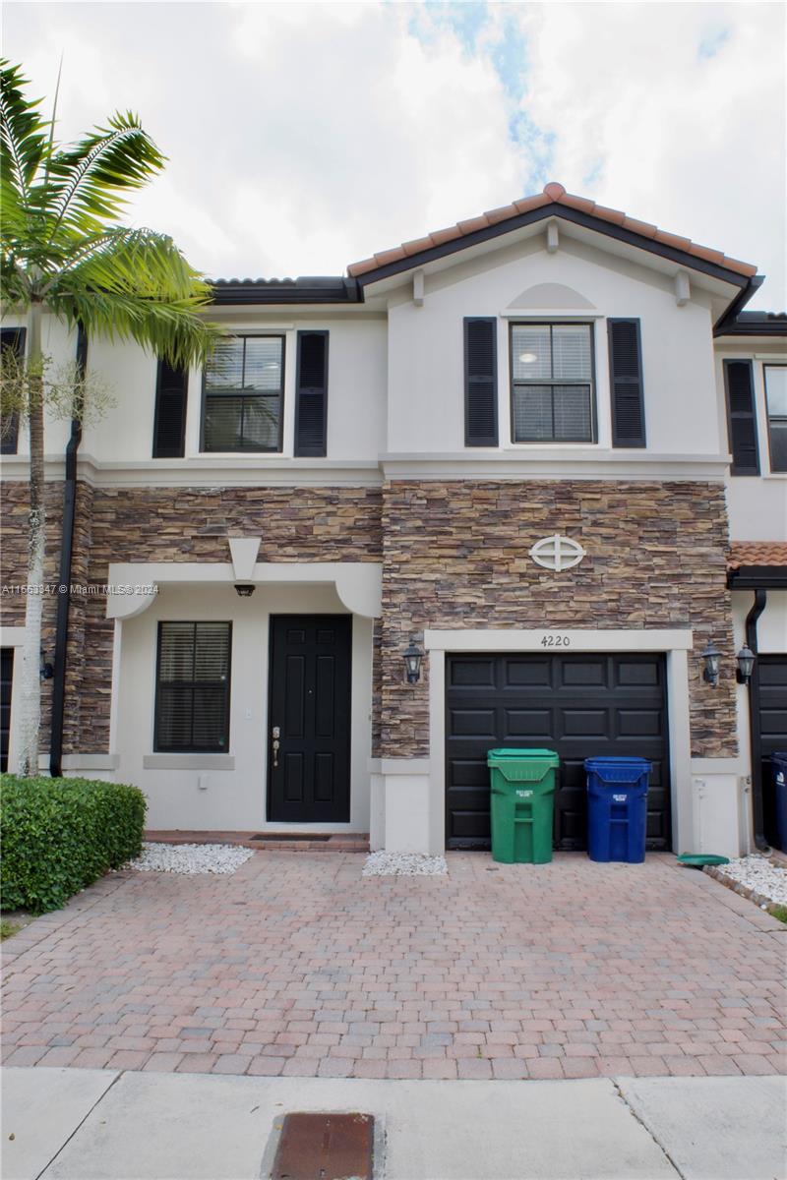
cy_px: 590
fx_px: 885
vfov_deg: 67.4
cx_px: 394
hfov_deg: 47.9
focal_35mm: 27
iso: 100
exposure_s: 1/15
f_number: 22
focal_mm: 18
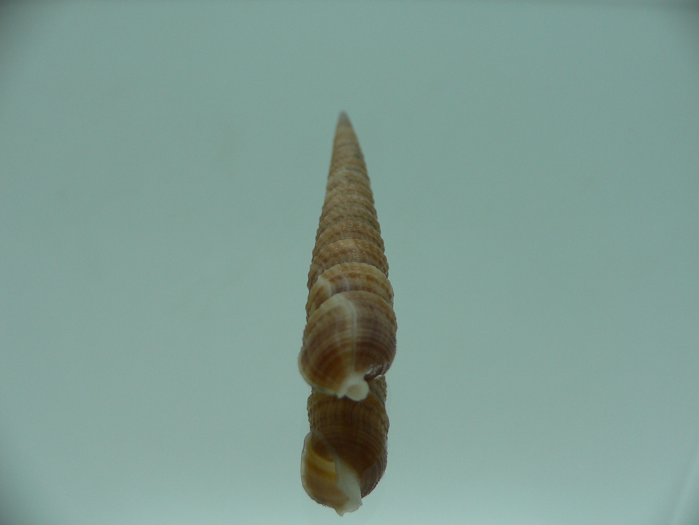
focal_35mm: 35
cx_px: 350
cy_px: 262
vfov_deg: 40.7
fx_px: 707
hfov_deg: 52.6
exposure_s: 1/80
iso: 80
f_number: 2.8
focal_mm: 4.6
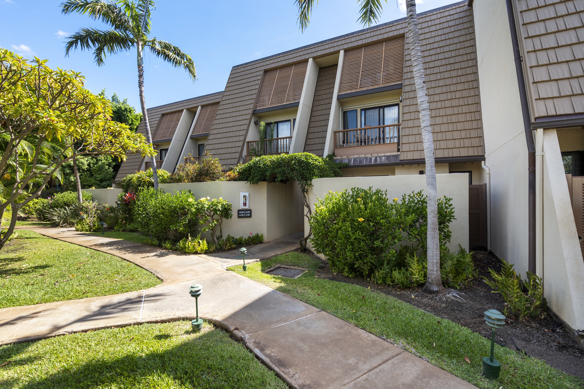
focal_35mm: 16
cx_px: 292
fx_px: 260
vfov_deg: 73.7
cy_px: 194
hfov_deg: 96.7
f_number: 8
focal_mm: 16
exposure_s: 1/400
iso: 100
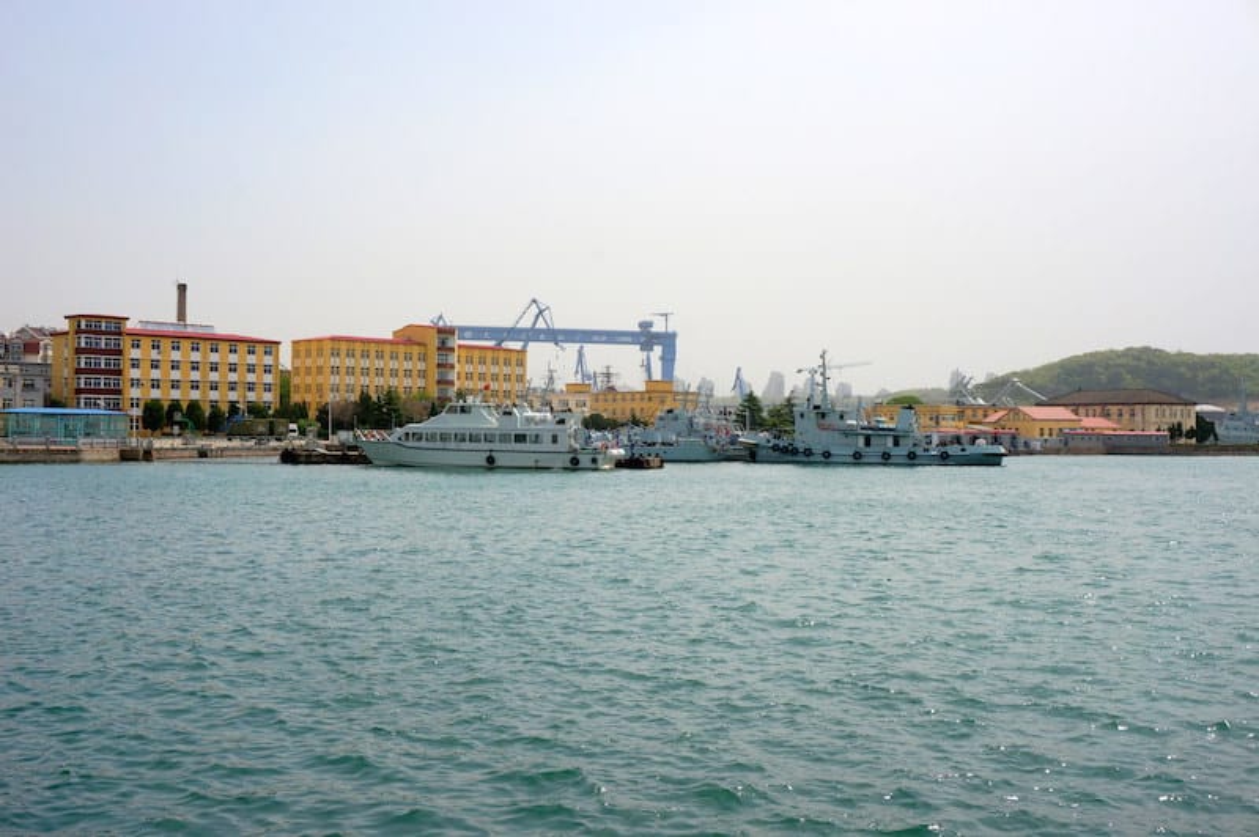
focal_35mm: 40
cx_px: 630
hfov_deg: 48.0
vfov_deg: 33.0
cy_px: 418
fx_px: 1415
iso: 100
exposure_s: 1/250
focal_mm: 27
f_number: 13
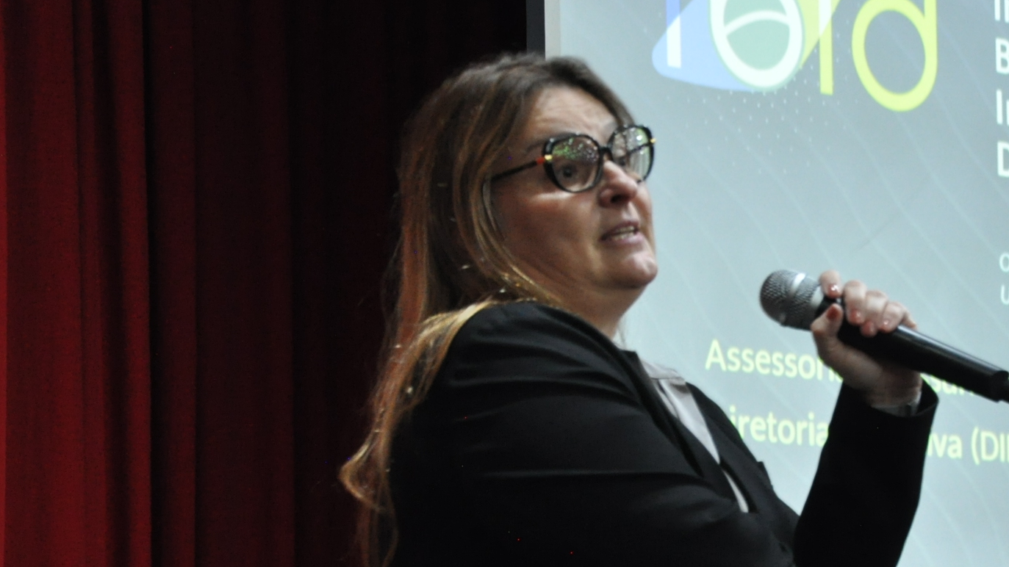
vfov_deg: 8.0
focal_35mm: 152
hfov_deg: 14.1
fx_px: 4066
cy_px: 437
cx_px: 737
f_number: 7.1
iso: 1250
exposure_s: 1/30
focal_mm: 62
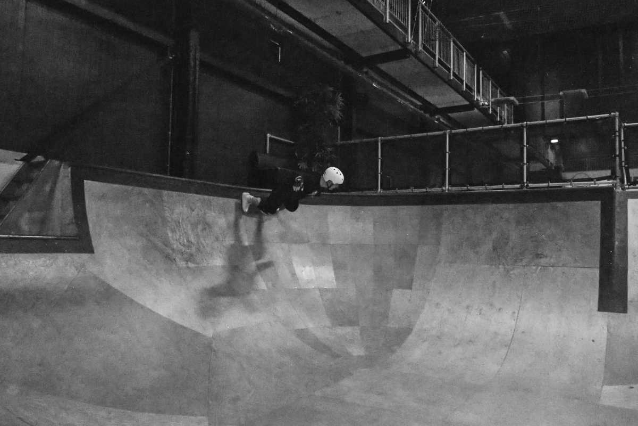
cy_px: 213
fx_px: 478
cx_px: 319
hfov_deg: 67.4
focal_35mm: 27
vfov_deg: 47.9
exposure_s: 1/3200
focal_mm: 18
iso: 6400
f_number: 2.8
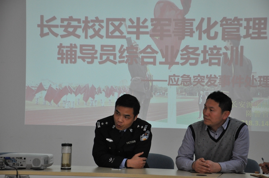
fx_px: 840
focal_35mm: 112
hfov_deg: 18.2
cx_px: 134
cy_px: 89
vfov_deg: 12.1
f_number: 7.1
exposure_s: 1/200
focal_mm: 75
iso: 1600
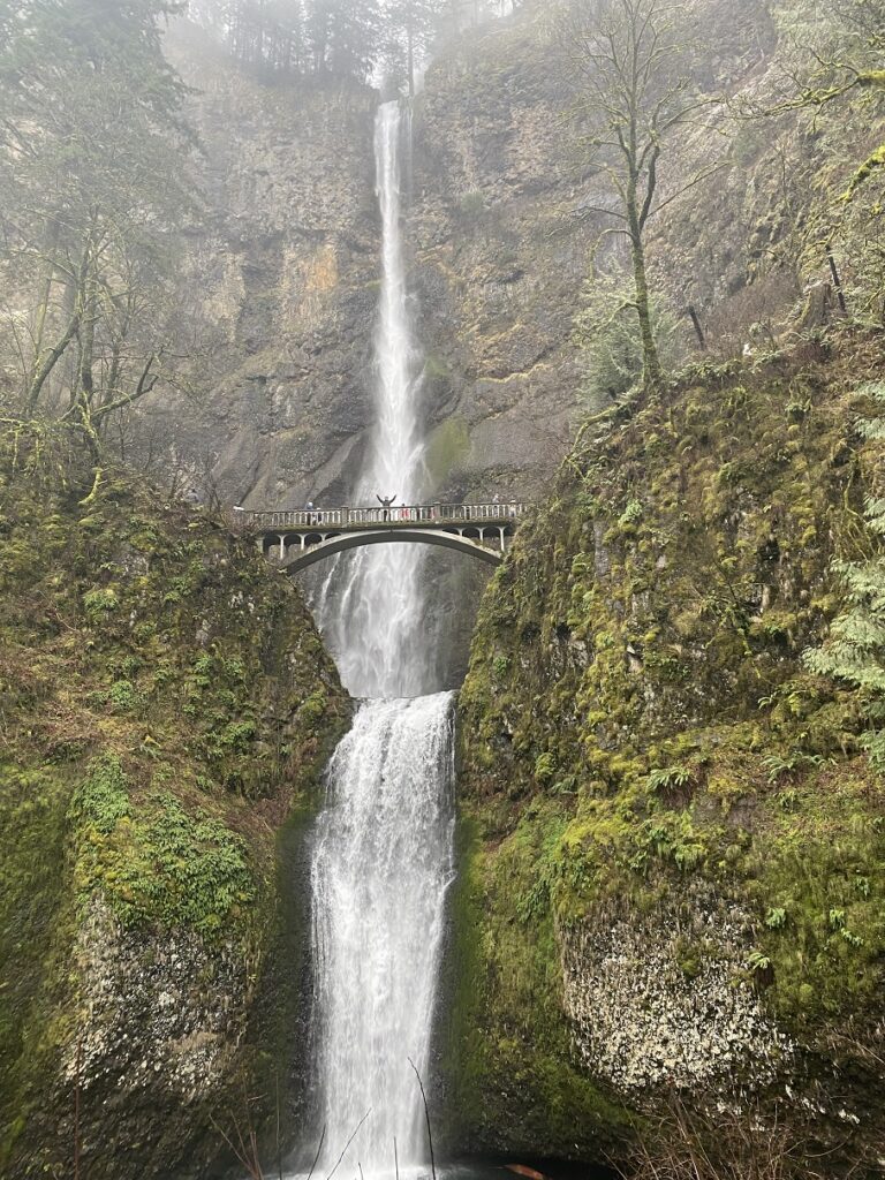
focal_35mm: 26
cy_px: 590
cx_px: 442
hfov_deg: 53.1
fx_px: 886
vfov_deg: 67.3
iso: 125
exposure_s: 1/72
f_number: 1.8
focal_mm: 4.25
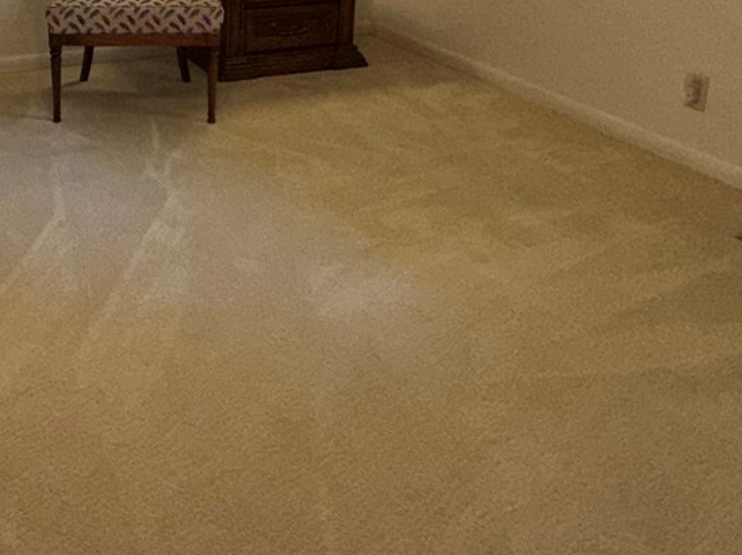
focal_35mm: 49
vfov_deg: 28.3
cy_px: 35
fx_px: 1050
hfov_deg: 36.6
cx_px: 78
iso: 80
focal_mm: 2.22
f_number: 2.2
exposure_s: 1/120
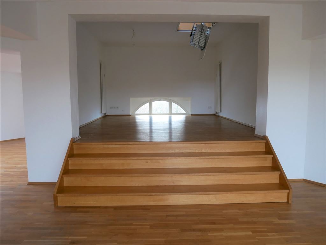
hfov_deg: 67.3
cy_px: 122
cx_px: 163
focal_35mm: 26
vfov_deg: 53.1
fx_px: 245
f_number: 3.5
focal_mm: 13
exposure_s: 1/60
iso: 800
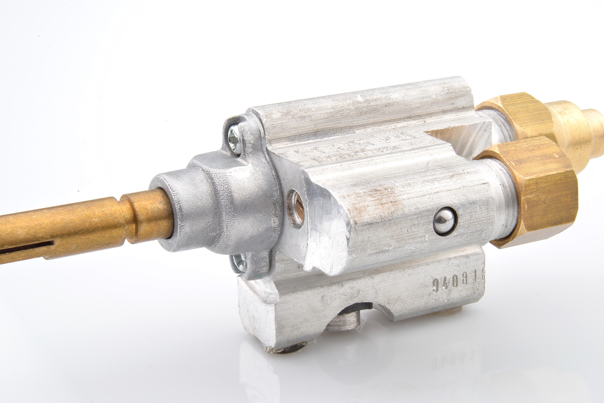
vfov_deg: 12.3
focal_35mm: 111
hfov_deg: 18.4
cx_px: 303
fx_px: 1862
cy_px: 213
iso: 100
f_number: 32
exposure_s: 1/125
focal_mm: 85
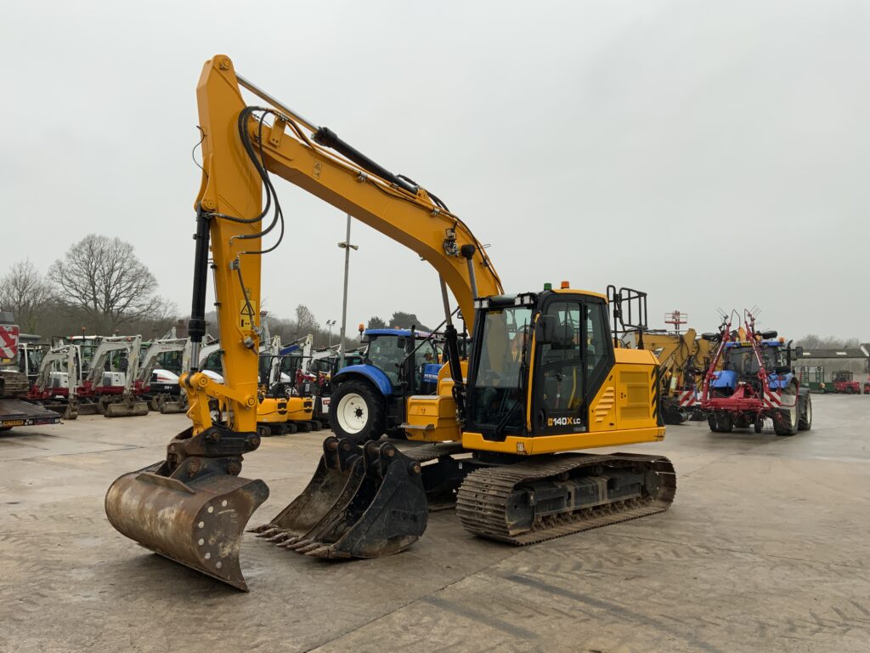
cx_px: 435
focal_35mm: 29
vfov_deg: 48.2
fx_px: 729
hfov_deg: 61.7
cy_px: 326
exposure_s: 1/144
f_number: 1.8
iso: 16
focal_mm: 3
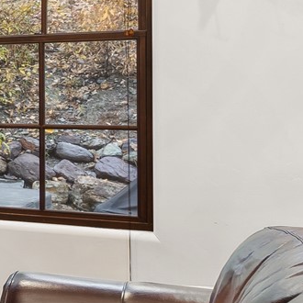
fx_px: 832
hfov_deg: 14.3
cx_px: -415
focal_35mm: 84
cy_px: 84
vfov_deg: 20.5
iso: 100
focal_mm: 10
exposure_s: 1/2
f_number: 6.3
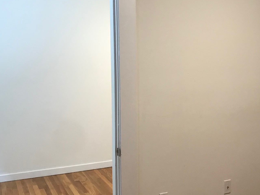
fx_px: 330
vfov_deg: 32.9
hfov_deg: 42.5
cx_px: 169
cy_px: 96
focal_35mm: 44
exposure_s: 1/30
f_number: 1.8
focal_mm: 3.99
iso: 40
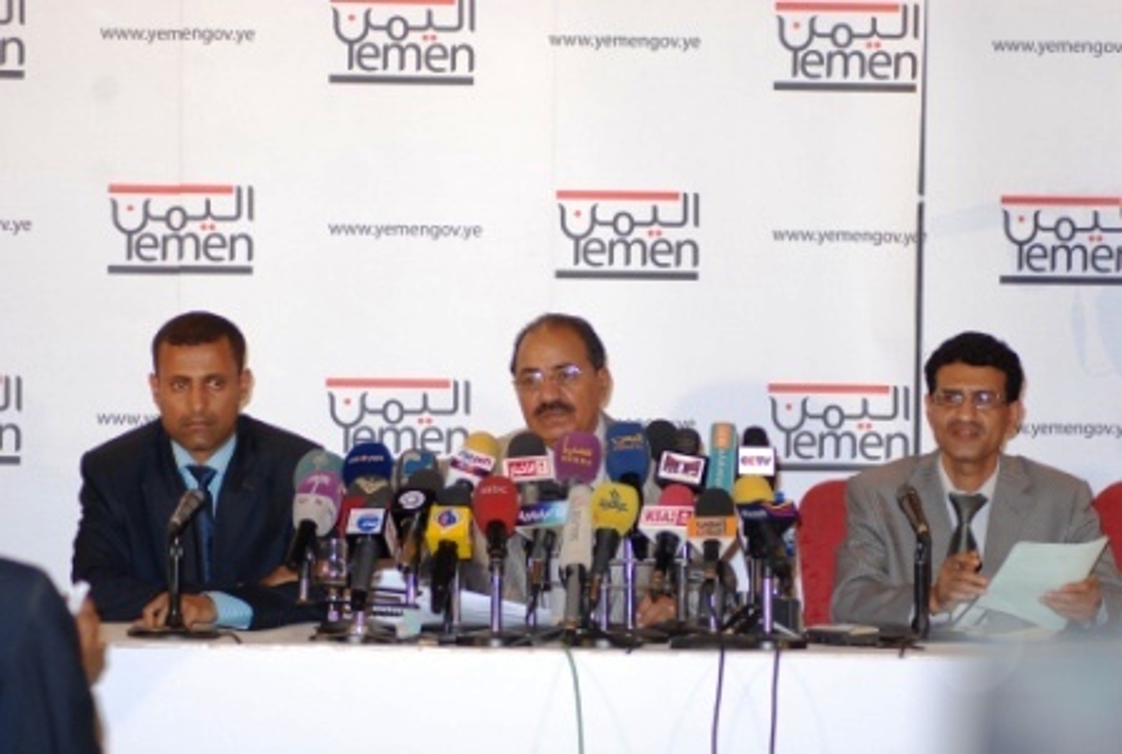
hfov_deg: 13.7
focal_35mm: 150
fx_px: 4686
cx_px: 561
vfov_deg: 9.2
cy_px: 377
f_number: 4.2
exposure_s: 1/125
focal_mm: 100
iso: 800
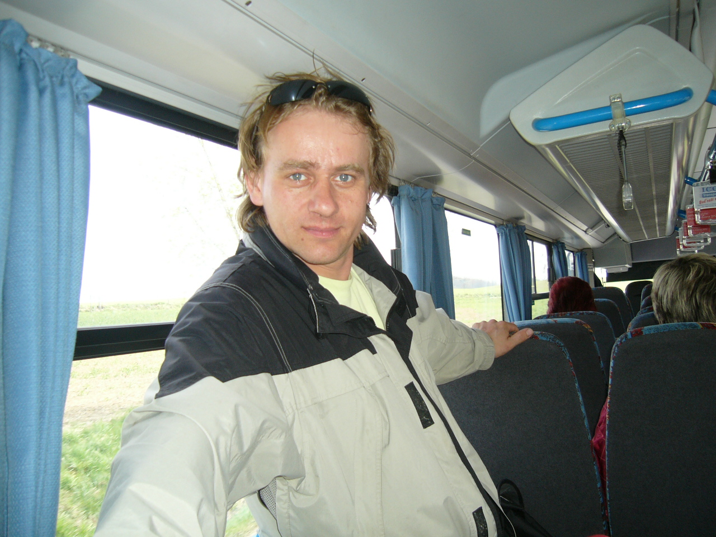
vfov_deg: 40.7
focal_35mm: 35
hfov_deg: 52.6
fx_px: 724
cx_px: 358
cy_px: 268
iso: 100
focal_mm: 5.8
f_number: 2.8
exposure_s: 1/200
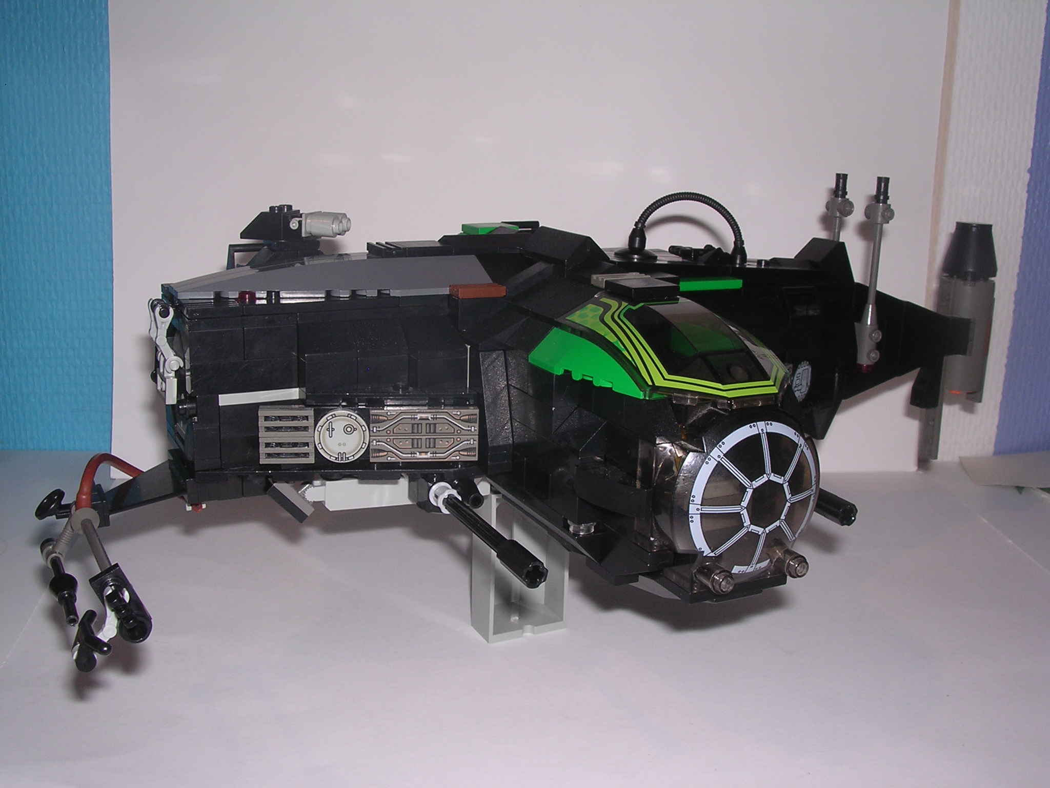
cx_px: 525
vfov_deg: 37.7
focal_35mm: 38
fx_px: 1153
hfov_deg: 49.0
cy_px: 394
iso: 100
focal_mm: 5.8
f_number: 5.6
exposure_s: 1/60.1
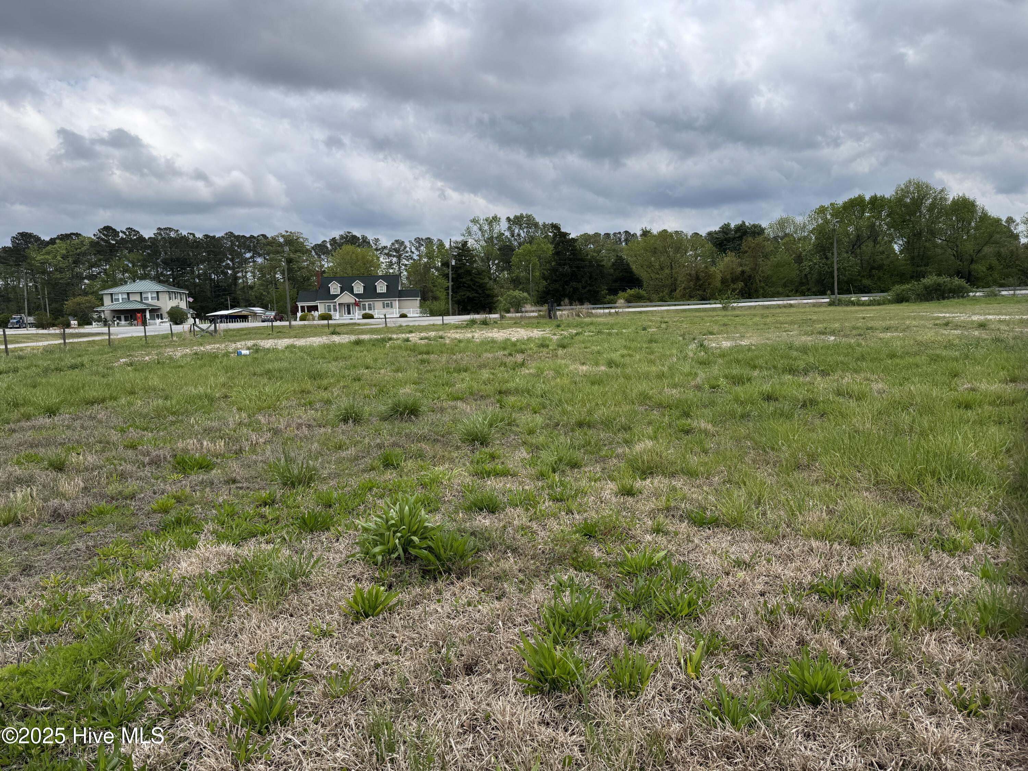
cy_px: 386
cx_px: 514
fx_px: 713
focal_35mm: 24
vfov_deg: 56.8
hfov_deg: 71.6
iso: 80
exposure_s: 1/4608
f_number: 1.78
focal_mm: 6.76
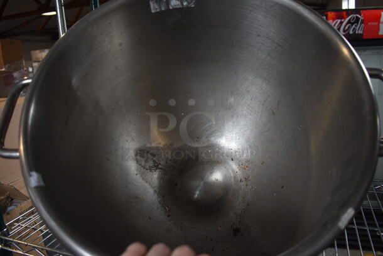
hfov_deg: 61.9
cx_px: 192
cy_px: 128
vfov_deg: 43.7
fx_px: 319
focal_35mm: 30
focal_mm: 20
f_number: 3.5
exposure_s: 1/250
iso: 800
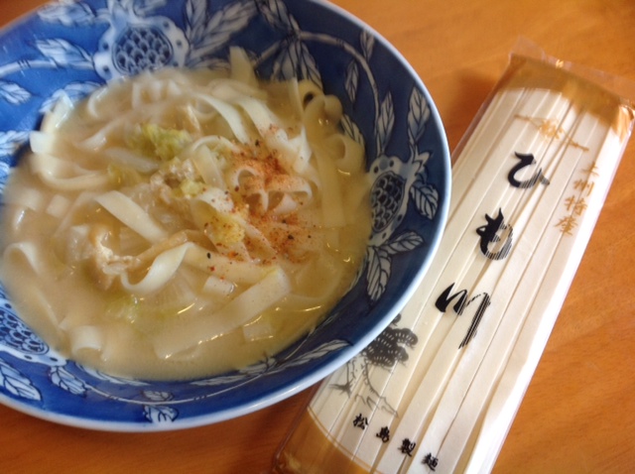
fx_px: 641
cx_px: 318
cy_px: 237
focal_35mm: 35
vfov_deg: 40.6
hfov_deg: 52.7
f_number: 2.4
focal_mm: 4.28
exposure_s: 1/15
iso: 80
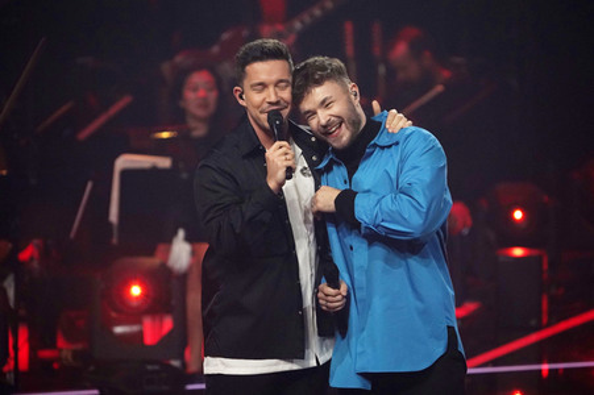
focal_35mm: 459
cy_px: 198
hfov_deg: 4.5
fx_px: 7568
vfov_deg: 3.0
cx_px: 297
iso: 4000
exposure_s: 1/320
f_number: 6.3
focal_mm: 459
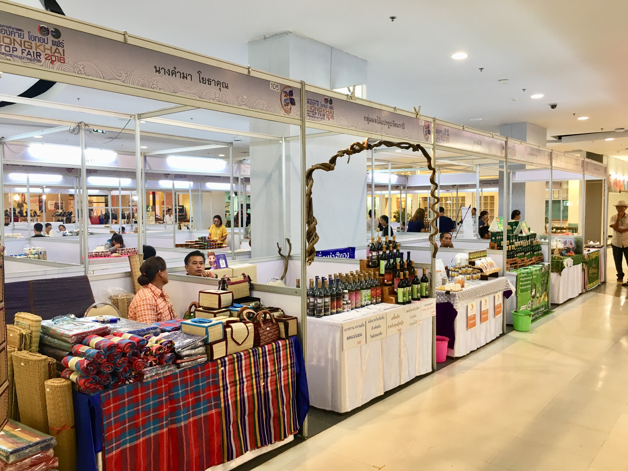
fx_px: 526
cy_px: 236
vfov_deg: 48.2
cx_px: 314
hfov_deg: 61.7
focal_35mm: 29
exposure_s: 1/33
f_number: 2.2
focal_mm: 4.15
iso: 100
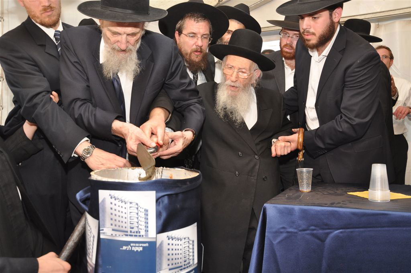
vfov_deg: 41.6
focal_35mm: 32
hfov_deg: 59.6
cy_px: 136
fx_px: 359
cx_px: 206
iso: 500
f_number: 5.6
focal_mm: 21
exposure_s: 1/60
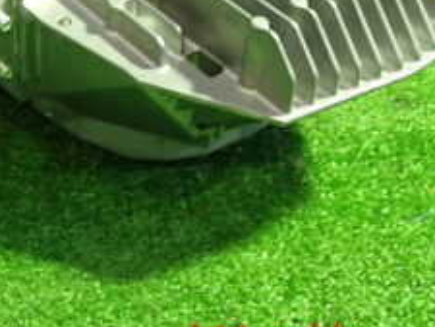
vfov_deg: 17.6
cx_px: 48
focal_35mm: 80
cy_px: -68
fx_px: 1006
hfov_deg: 23.8
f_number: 2.3
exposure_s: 1/30
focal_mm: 5.4
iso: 500
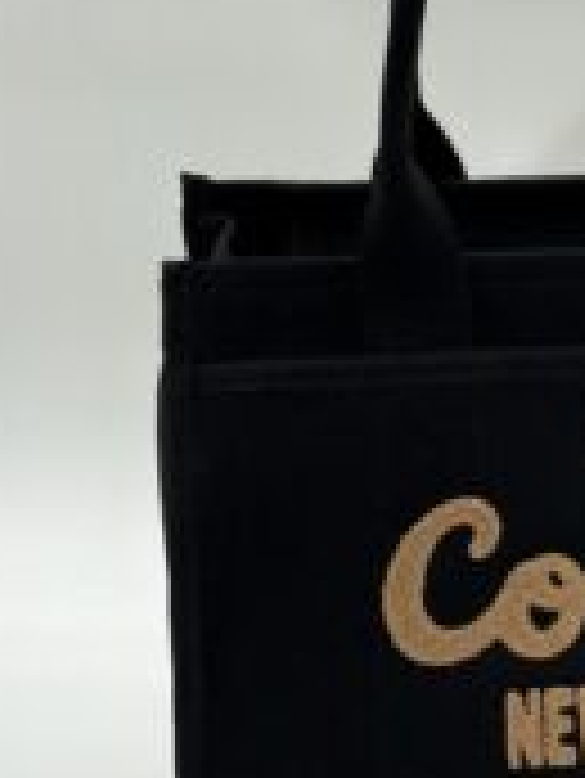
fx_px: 2498
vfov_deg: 17.7
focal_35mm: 111
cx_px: 644
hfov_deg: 13.1
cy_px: 364
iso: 64
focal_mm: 6.76
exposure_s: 1/663
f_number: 1.78
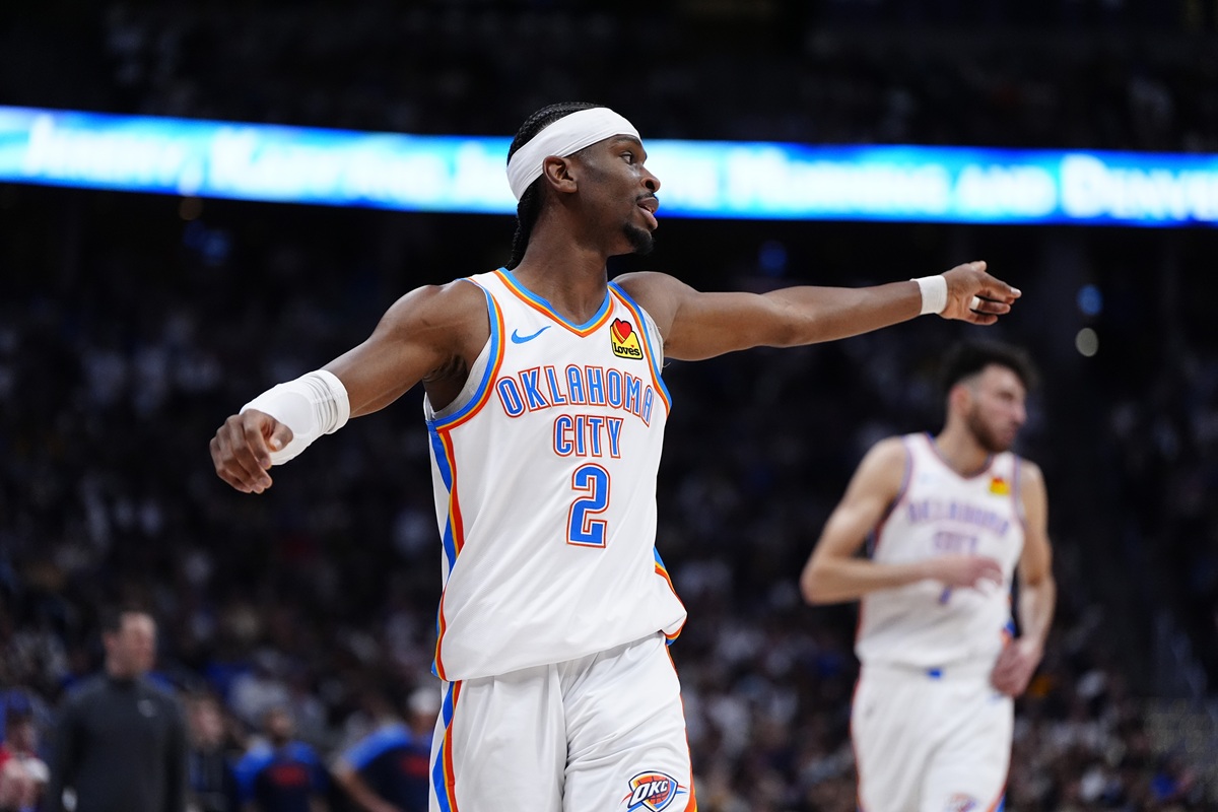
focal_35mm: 142
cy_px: 406
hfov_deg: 14.4
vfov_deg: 9.7
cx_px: 609
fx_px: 4804
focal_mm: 142
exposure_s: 1/2500
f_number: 2.8
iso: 4000
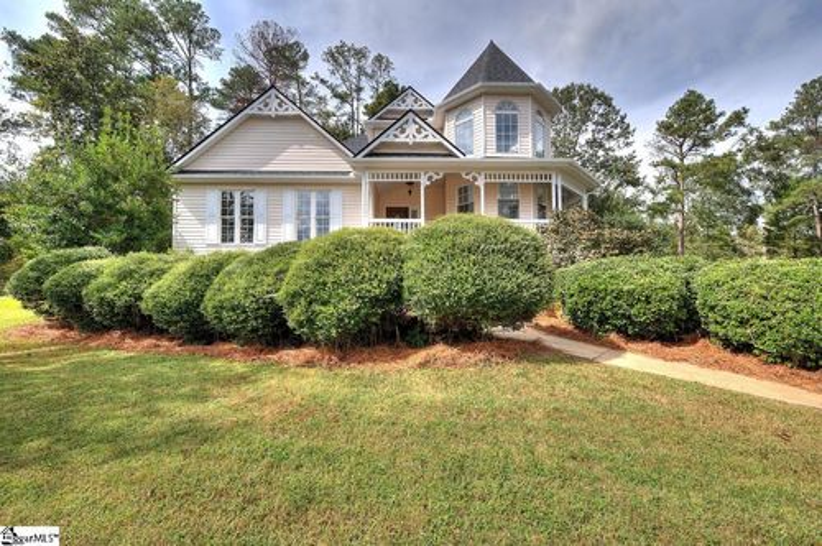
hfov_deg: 100.5
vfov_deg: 77.2
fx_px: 342
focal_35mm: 15
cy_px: 273
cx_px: 411
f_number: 11
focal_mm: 15
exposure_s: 1/200
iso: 400
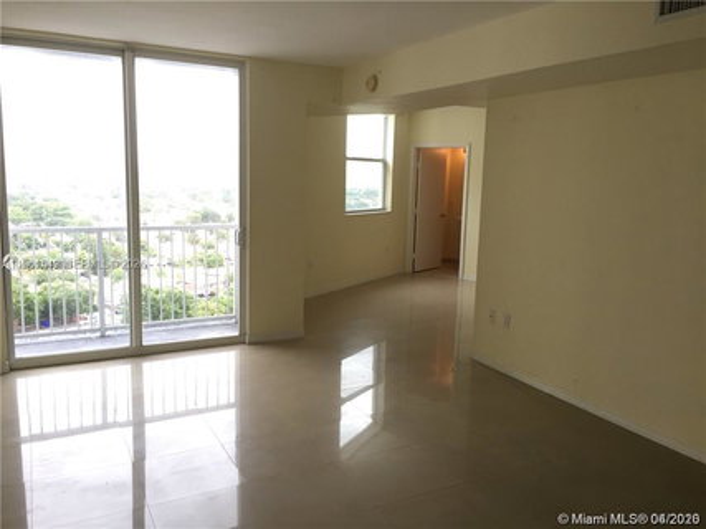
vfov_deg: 48.2
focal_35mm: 29
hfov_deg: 61.7
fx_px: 591
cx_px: 353
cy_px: 264
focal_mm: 4.15
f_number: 2.2
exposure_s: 1/120
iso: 50
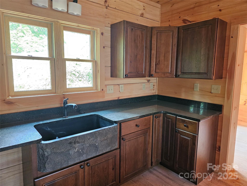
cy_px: 93
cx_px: 124
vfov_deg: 58.9
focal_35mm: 23
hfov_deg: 73.9
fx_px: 164
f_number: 1.7
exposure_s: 1/60
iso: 500
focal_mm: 6.3
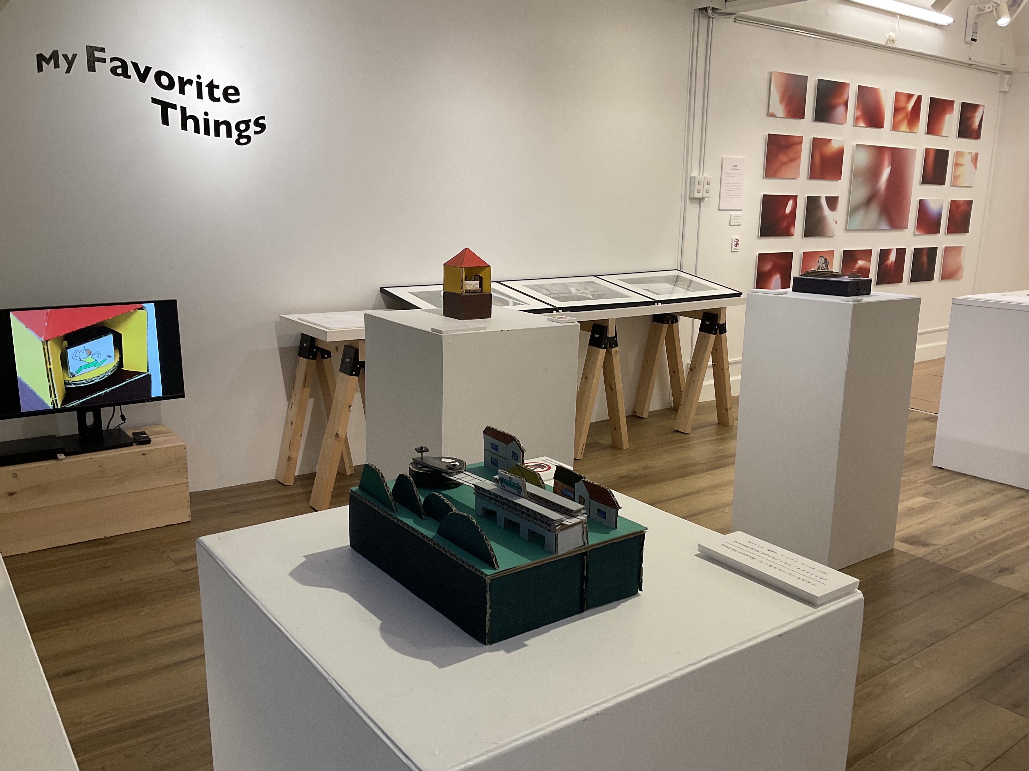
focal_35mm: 29
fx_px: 862
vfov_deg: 48.2
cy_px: 386
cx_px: 514
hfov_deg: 61.7
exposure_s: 1/60
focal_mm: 3
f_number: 1.8
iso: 40
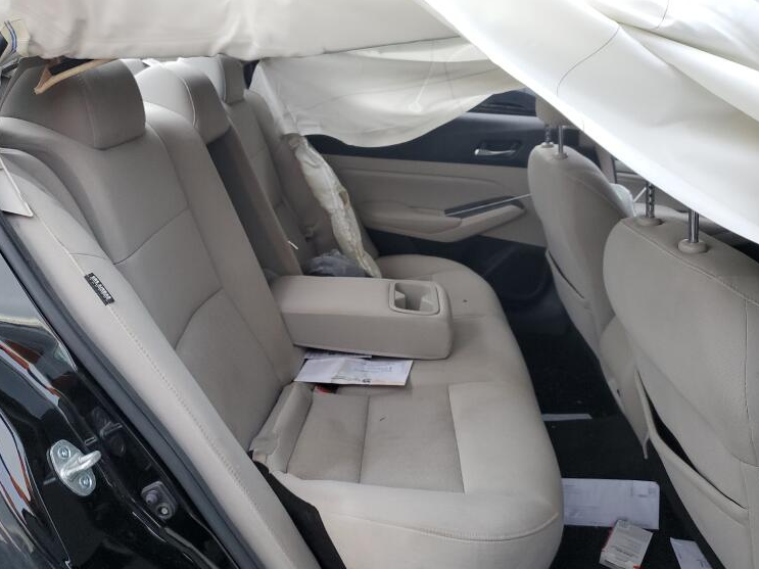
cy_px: 287
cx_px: 372
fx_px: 614
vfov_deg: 49.7
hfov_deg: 63.4
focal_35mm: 28
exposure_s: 1/60.2
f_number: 1.5
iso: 87
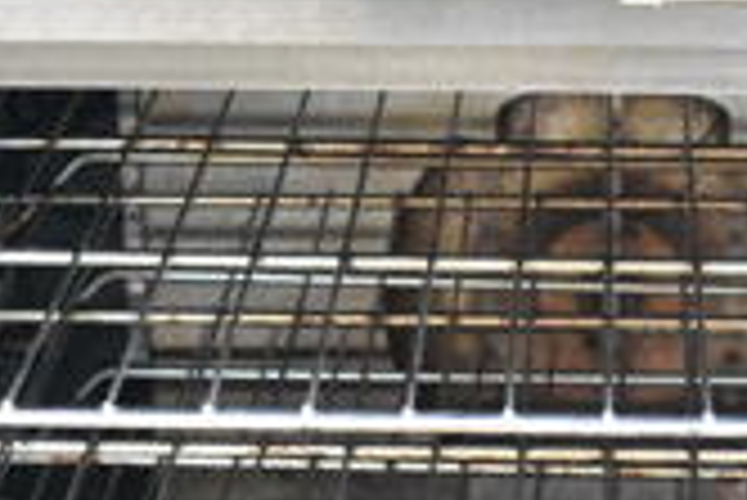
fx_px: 3319
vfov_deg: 8.4
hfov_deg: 12.8
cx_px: 648
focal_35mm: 160
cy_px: 820
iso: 6400
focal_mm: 29
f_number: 4.5
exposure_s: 1/80
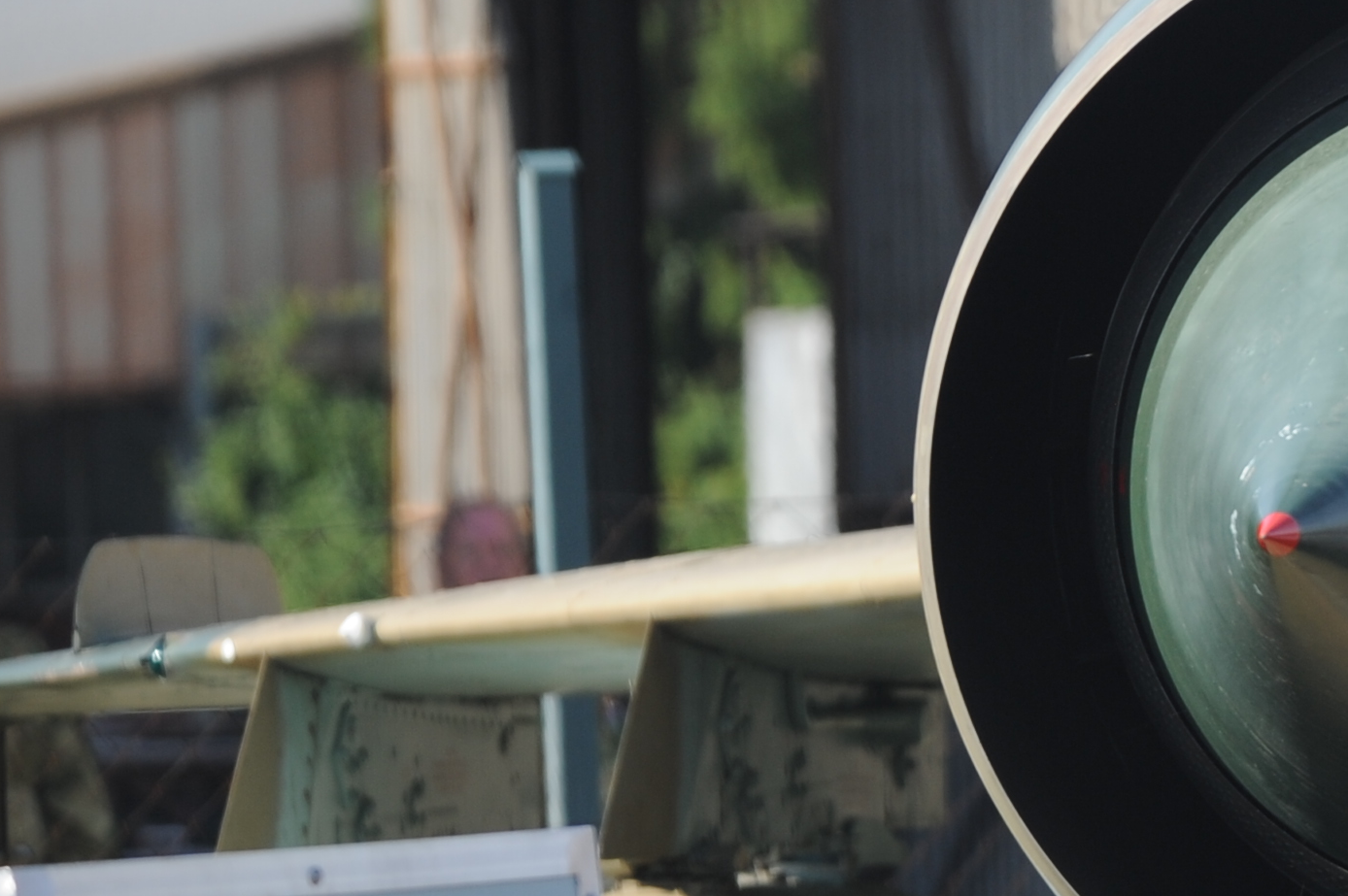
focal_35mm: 598
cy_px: -49
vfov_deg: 2.3
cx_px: 2009
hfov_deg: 3.4
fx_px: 22373
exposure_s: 1/500
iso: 250
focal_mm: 195
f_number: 6
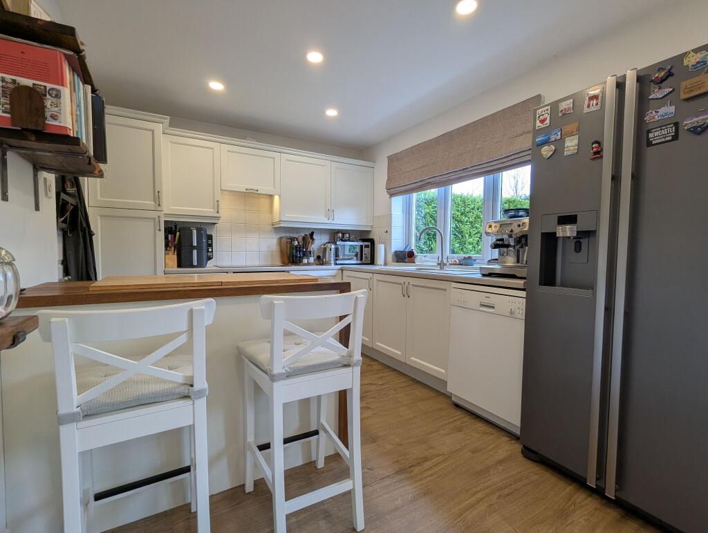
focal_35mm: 16
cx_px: 354
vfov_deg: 78.2
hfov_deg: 94.4
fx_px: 328
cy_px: 266
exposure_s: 1/64.8
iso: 48
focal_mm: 2.35
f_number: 2.2
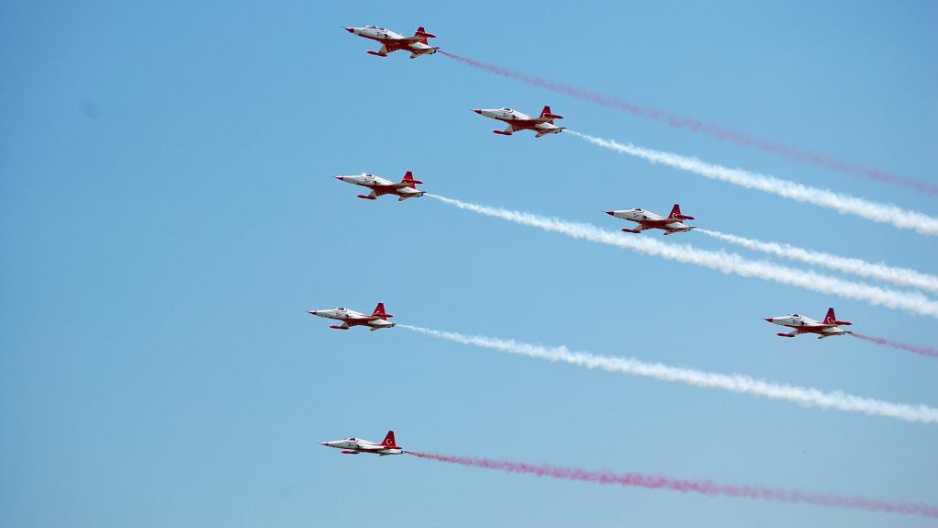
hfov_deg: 20.0
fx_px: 2661
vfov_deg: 11.3
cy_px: 222
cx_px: 469
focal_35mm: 107
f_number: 7.1
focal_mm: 68
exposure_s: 1/1600
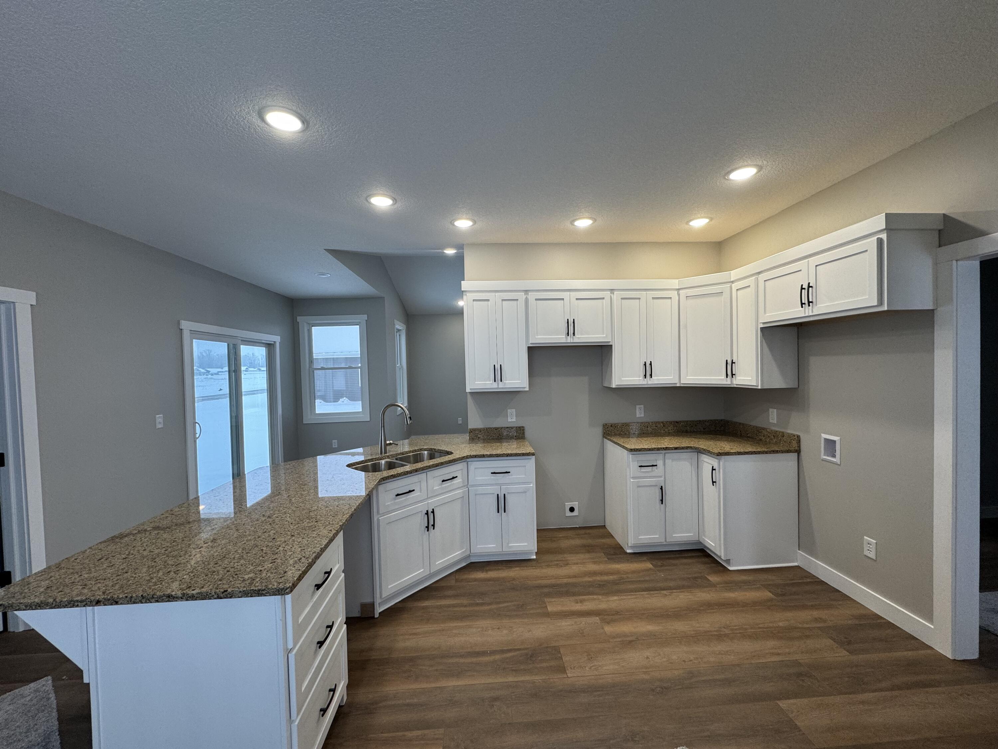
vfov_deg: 85.7
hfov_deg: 102.1
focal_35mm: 14
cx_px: 499
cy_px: 374
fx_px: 404
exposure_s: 1/120
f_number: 2.2
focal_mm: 2.22
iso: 100
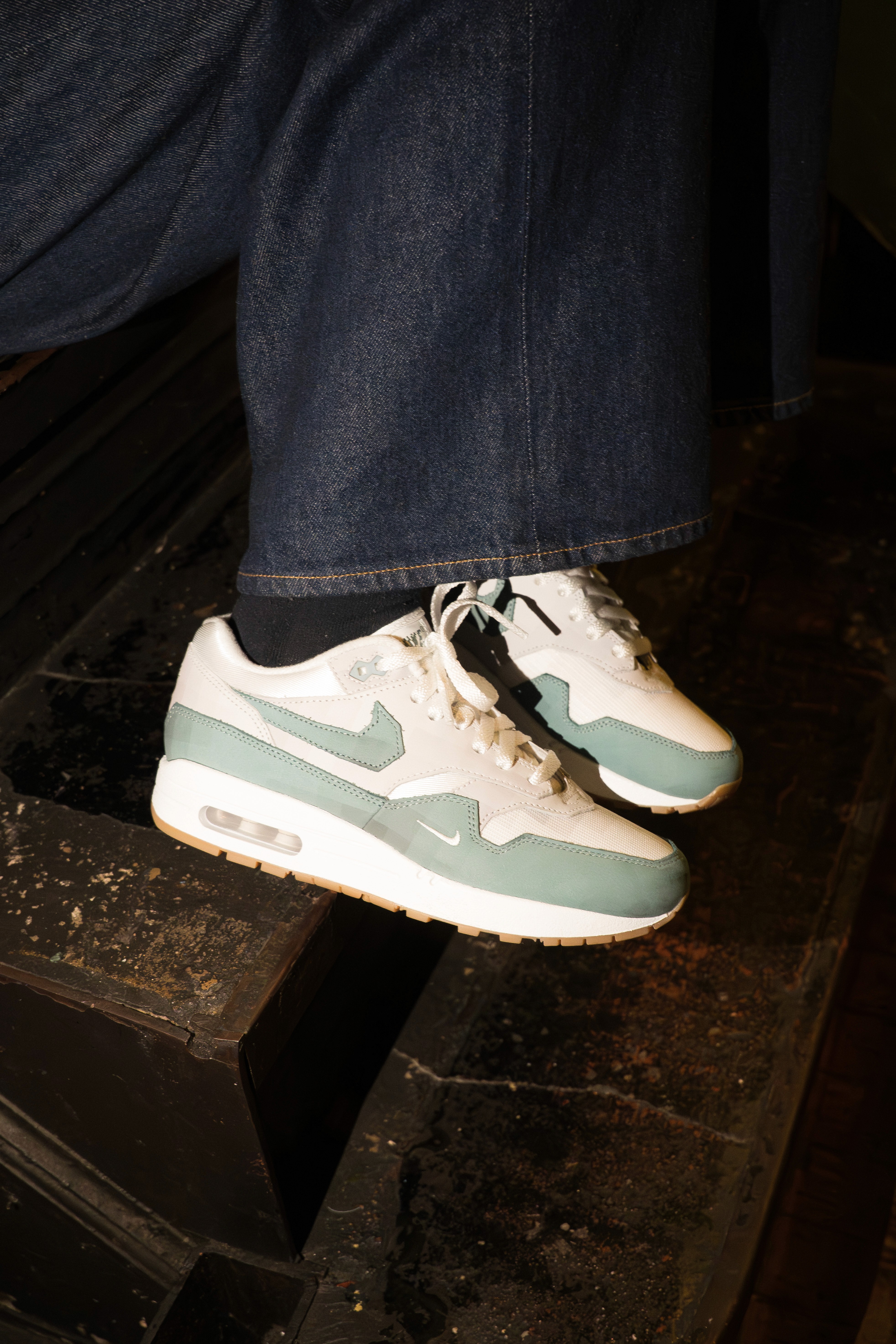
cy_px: 672
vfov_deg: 49.6
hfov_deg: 34.2
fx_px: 1456
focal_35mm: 39
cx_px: 448
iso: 20000
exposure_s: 1/50
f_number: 5.6
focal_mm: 39
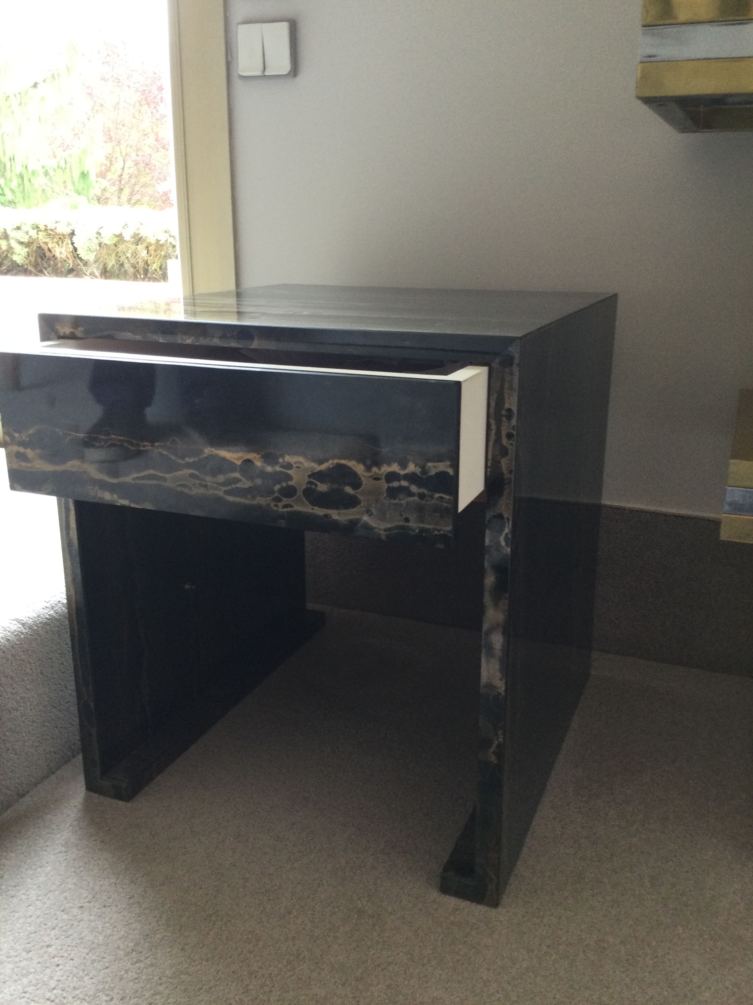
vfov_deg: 58.4
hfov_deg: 45.4
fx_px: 899
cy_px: 502
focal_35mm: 31
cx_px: 376
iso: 100
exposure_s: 1/33
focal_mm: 3.3
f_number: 2.4
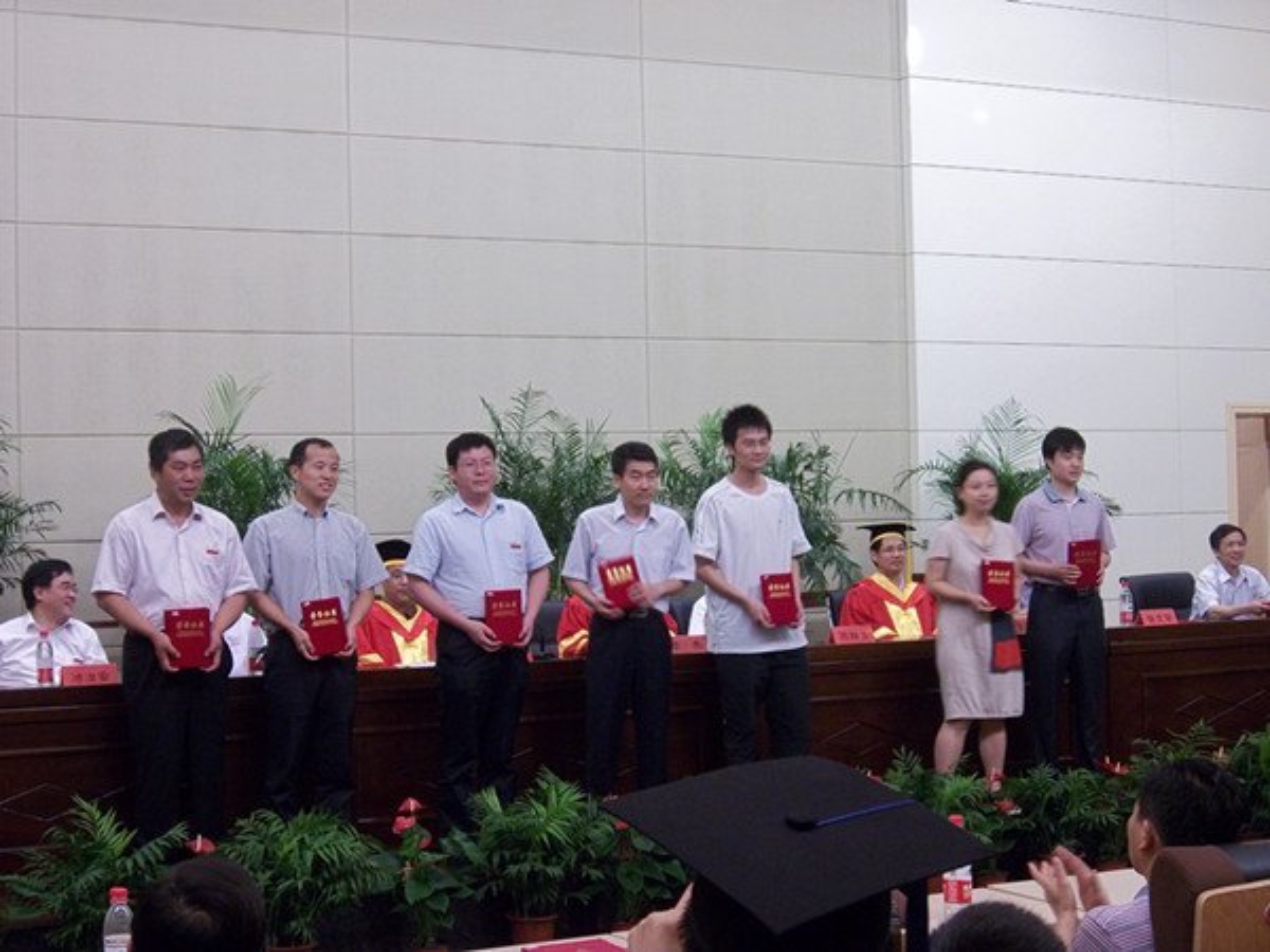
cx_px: 635
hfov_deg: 33.2
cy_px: 476
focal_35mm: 58
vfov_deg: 25.2
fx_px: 2128
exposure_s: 1/10
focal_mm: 10.4
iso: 207
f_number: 5.3
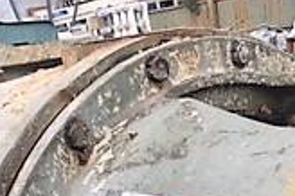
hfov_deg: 17.3
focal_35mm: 118
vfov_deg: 10.5
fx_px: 966
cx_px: 182
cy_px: 406
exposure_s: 1/120
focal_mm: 4.15
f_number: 2.2
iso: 25
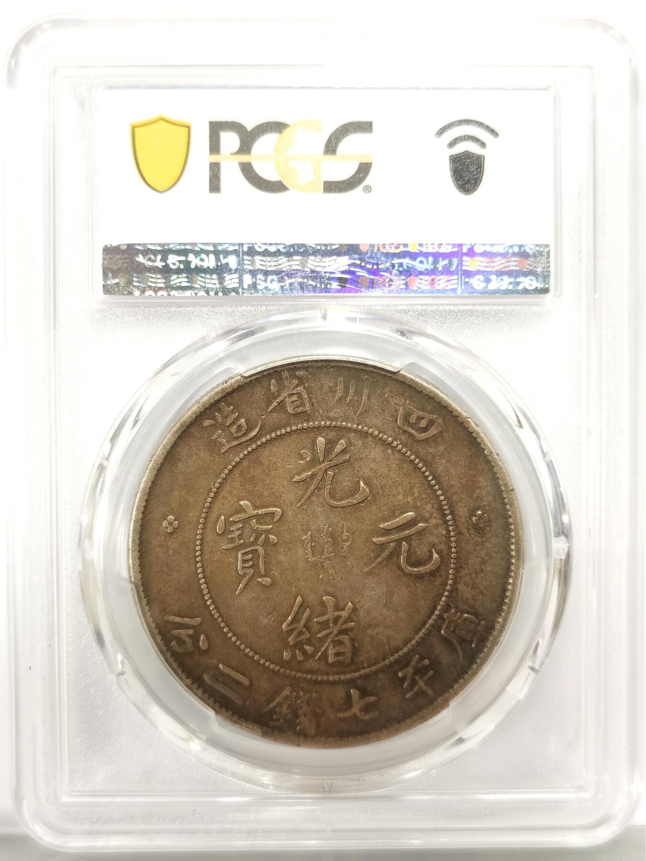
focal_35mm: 54
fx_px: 1344
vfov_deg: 35.5
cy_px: 430
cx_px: 323
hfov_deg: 27.0
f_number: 16
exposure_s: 1/100
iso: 200
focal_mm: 5.56
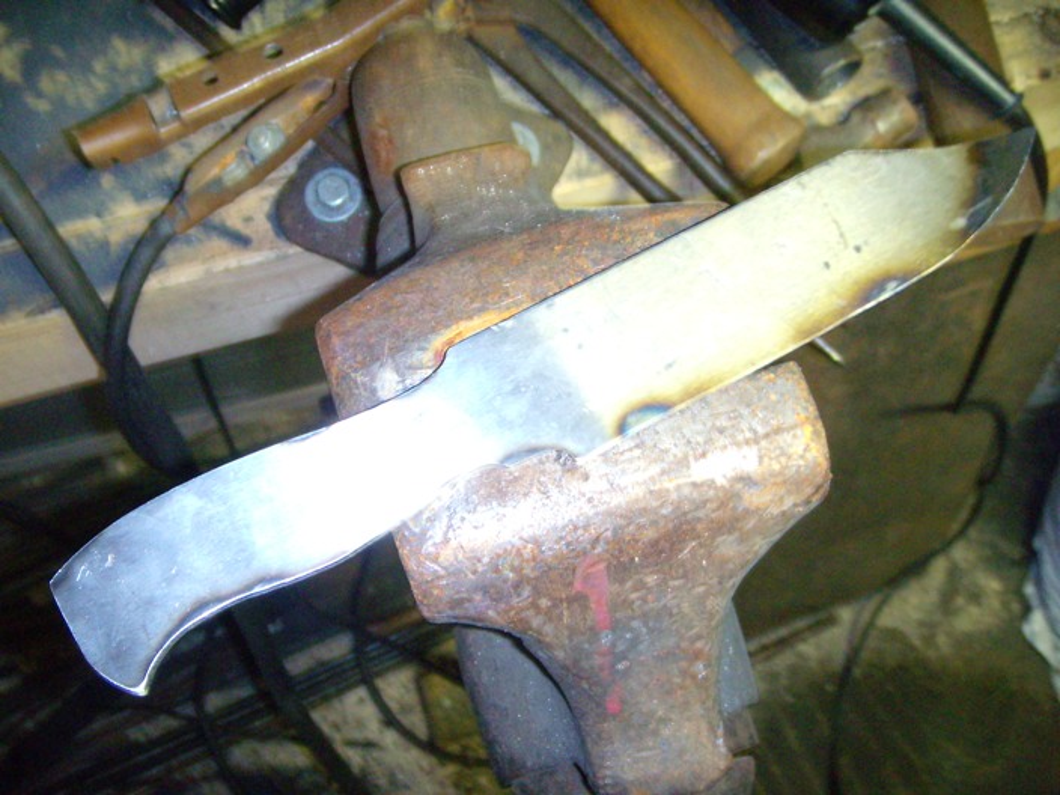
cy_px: 398
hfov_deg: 49.0
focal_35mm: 38
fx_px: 1164
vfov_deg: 37.7
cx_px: 530
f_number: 3.5
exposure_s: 1/3.85
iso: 400
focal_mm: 6.4
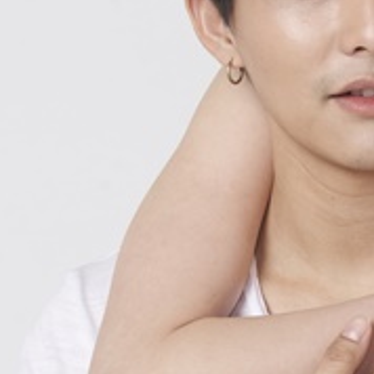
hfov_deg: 5.4
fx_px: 3924
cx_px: 378
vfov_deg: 5.5
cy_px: 183
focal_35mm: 321
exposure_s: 1/125
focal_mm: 84
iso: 100
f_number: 11
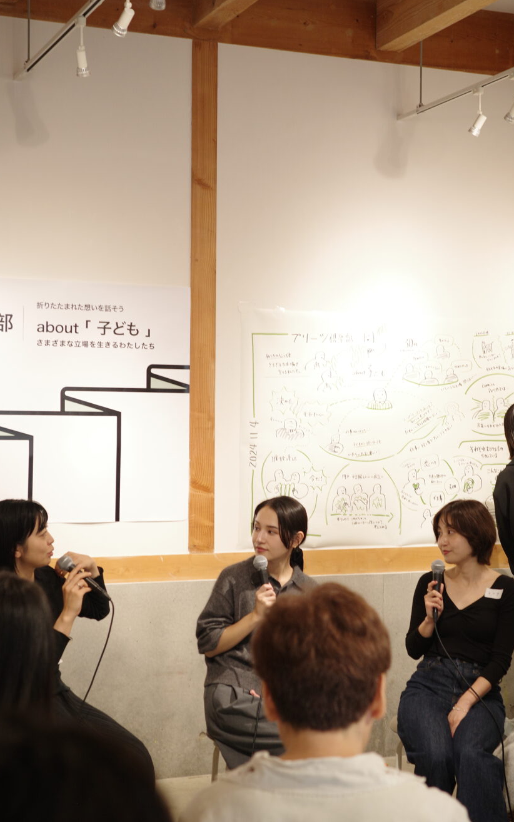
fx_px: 1389
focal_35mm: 62
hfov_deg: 21.0
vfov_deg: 33.0
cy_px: 410
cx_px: 257
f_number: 2.8
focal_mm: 26
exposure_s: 1/40
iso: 400
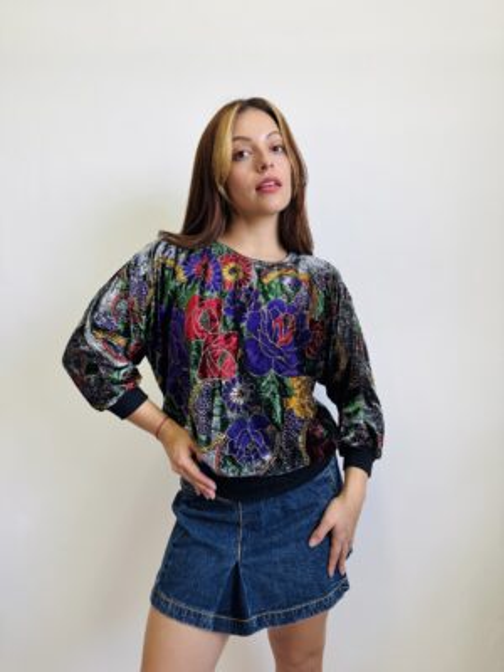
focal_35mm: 24
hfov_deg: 56.8
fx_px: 466
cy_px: 336
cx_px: 252
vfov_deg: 71.6
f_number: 1.78
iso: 125
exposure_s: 1/60
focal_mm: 6.76
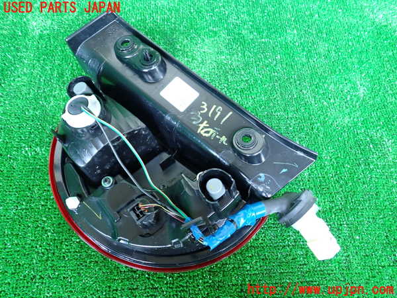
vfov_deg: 46.8
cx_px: 198
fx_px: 344
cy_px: 149
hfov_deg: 60.0
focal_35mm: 30
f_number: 2.3
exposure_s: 1/30
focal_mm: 5.4
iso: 200
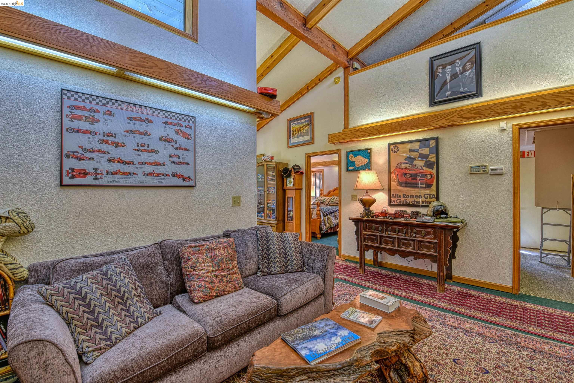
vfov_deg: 77.3
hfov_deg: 100.4
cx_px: 287
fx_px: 239
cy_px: 192
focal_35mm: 15
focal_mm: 15
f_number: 11
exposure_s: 1/6
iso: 400
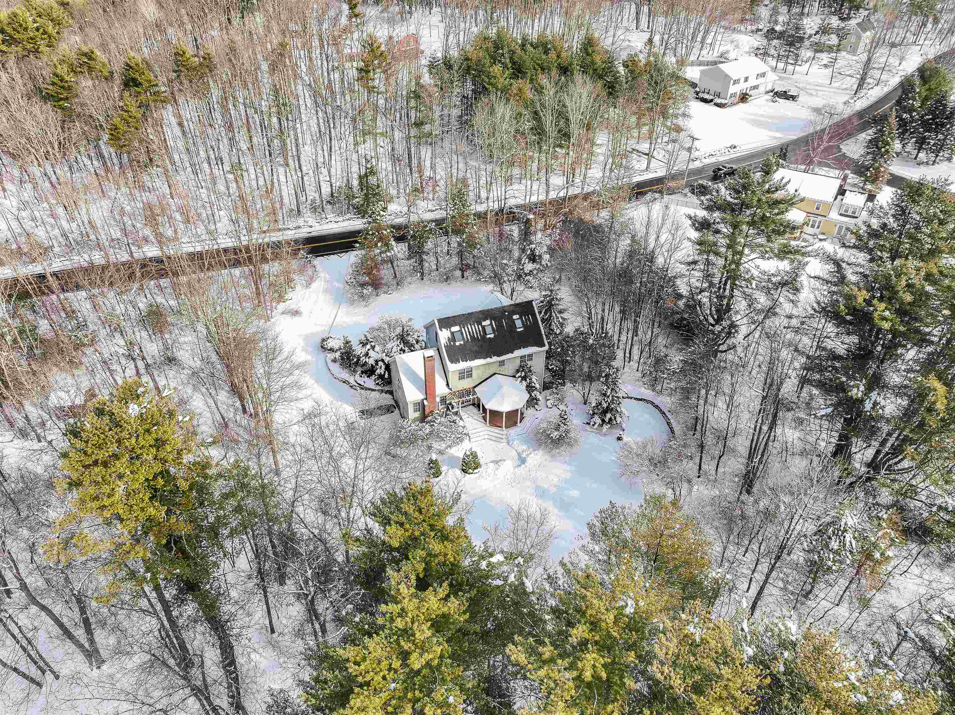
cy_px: 358
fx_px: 662
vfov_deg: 56.8
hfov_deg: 71.6
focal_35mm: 24
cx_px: 478
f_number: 2.8
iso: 110
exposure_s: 1/1000
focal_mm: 12.29
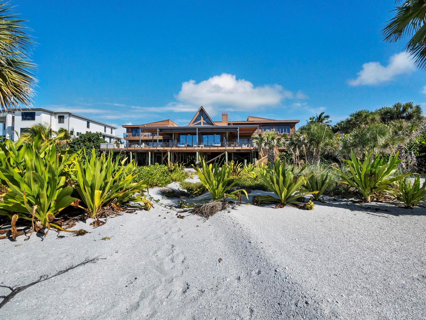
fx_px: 172
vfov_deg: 85.7
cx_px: 213
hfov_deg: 102.0
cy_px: 160
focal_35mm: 14
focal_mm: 7
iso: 250
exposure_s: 1/200
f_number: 11
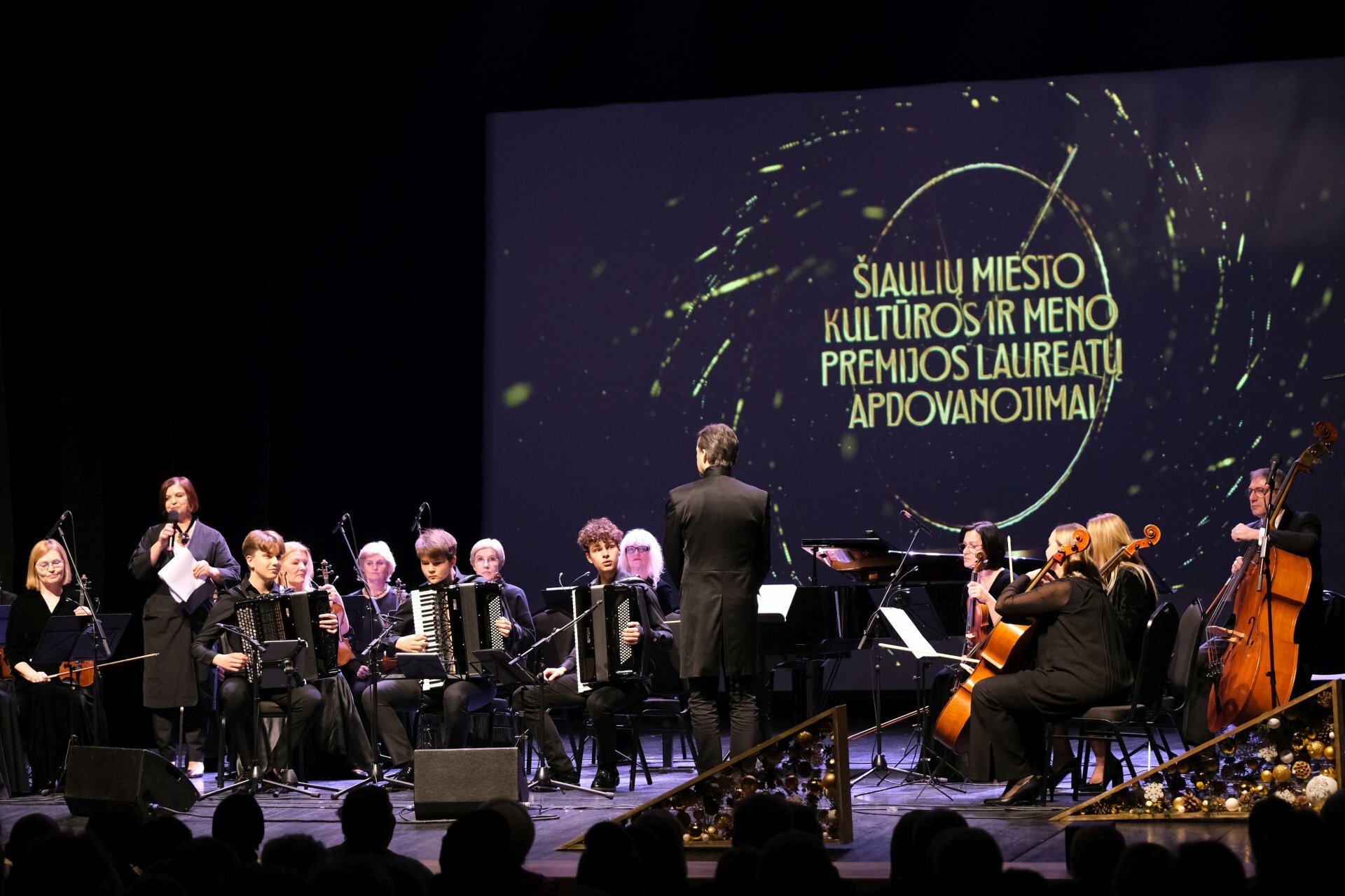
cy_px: 448
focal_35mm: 103
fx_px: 3848
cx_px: 672
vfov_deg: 13.3
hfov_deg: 19.8
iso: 2500
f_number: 3.2
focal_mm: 68.7
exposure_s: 1/125
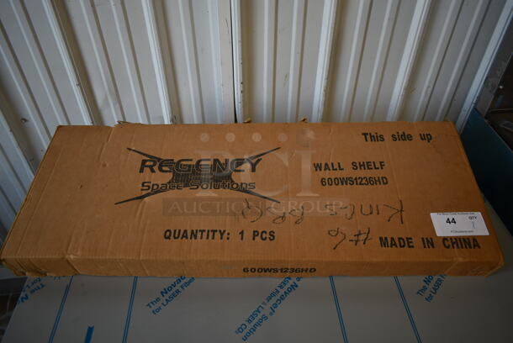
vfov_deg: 48.0
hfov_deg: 67.3
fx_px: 385
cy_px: 172
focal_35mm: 27
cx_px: 256
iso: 100
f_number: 3.5
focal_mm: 18
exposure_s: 1/50
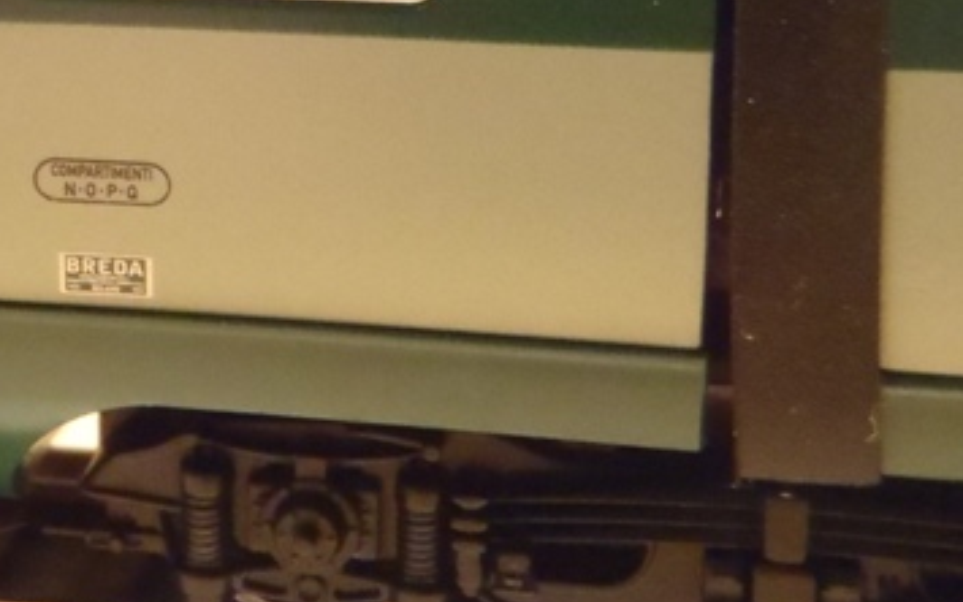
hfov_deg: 23.5
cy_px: 0
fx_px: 2257
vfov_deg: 14.9
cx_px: 122
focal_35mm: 86
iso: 800
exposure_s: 1/25
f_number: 4.1
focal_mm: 6.53
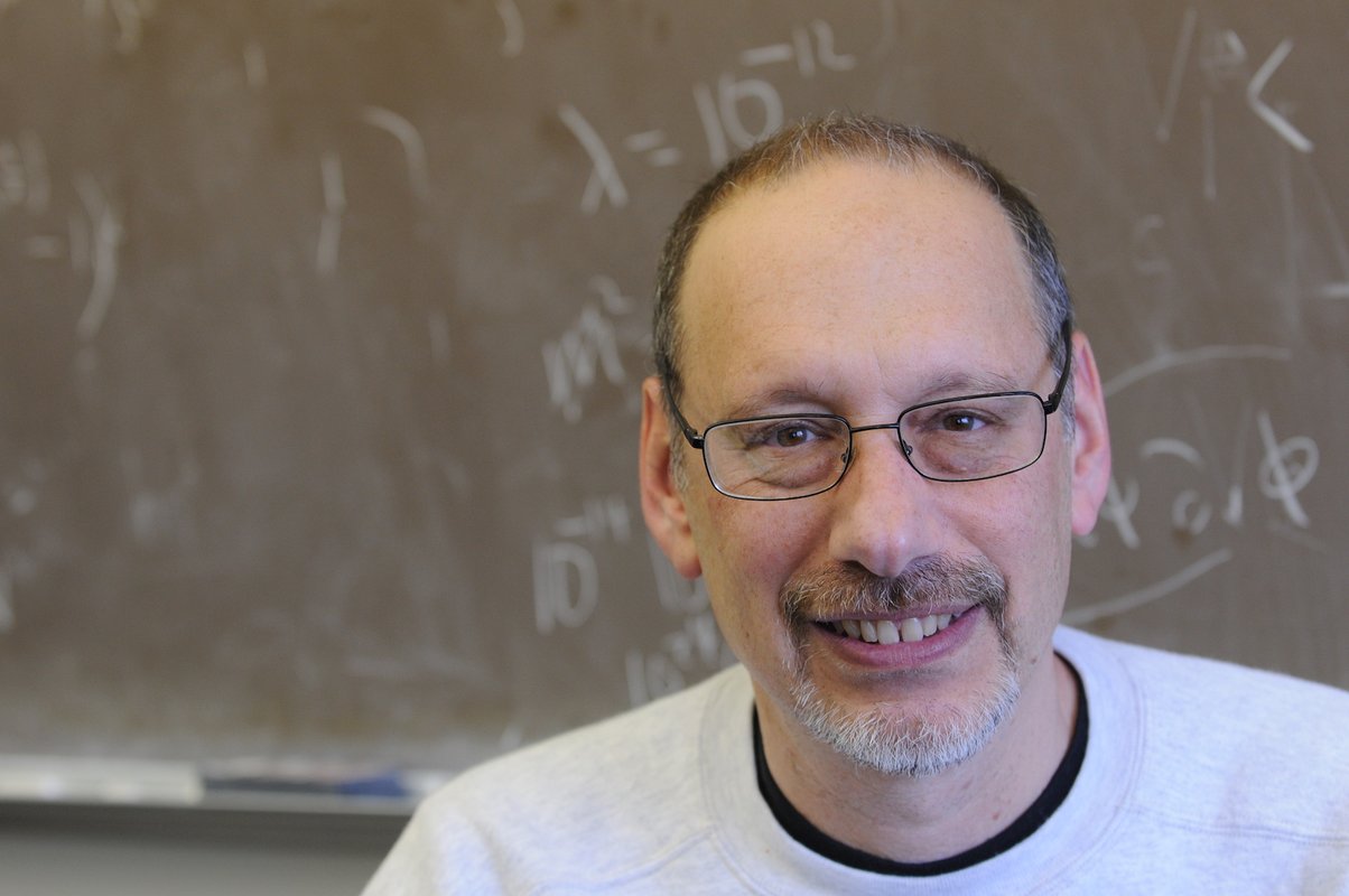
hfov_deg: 19.5
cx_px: 674
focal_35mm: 105
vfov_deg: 13.0
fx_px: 3930
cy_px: 448
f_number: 3.5
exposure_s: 1/80
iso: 400
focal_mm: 70
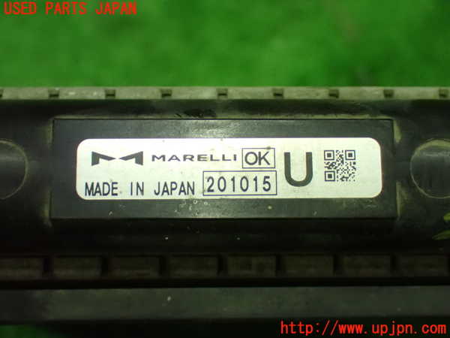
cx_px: 225
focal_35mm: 50
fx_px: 650
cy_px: 169
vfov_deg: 29.1
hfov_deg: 38.2
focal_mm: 9.01
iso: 1600
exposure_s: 1/50
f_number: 3.2
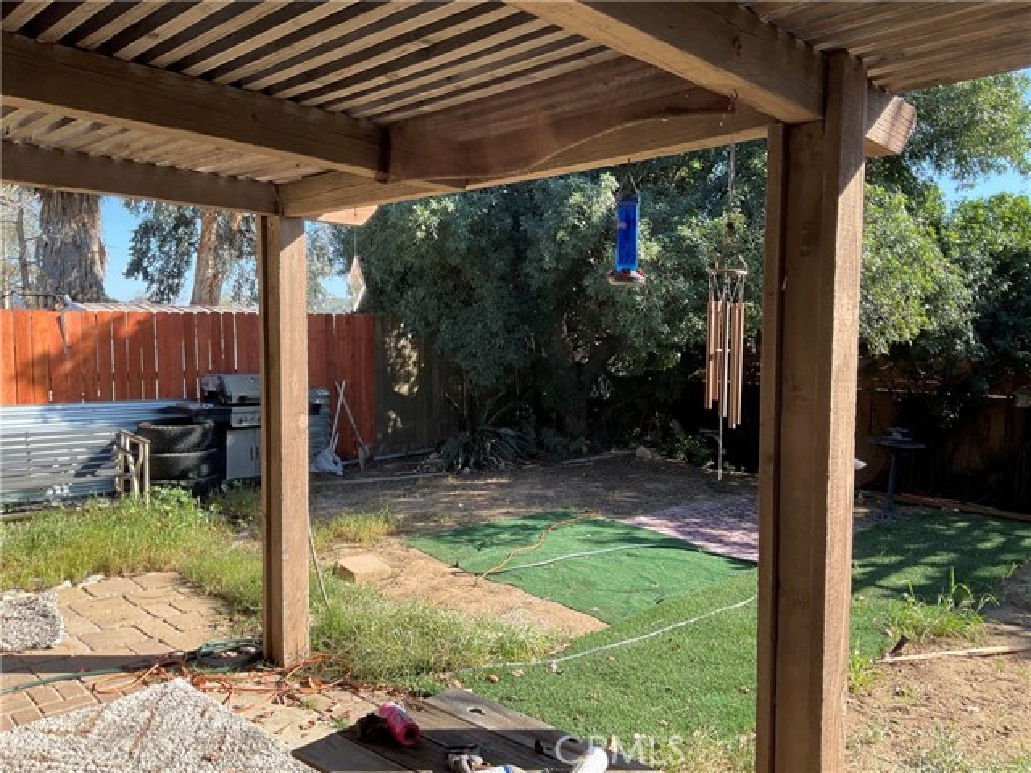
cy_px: 386
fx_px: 864
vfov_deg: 48.2
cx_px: 516
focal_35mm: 29
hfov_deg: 61.7
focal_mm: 3
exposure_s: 1/403
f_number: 1.8
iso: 16
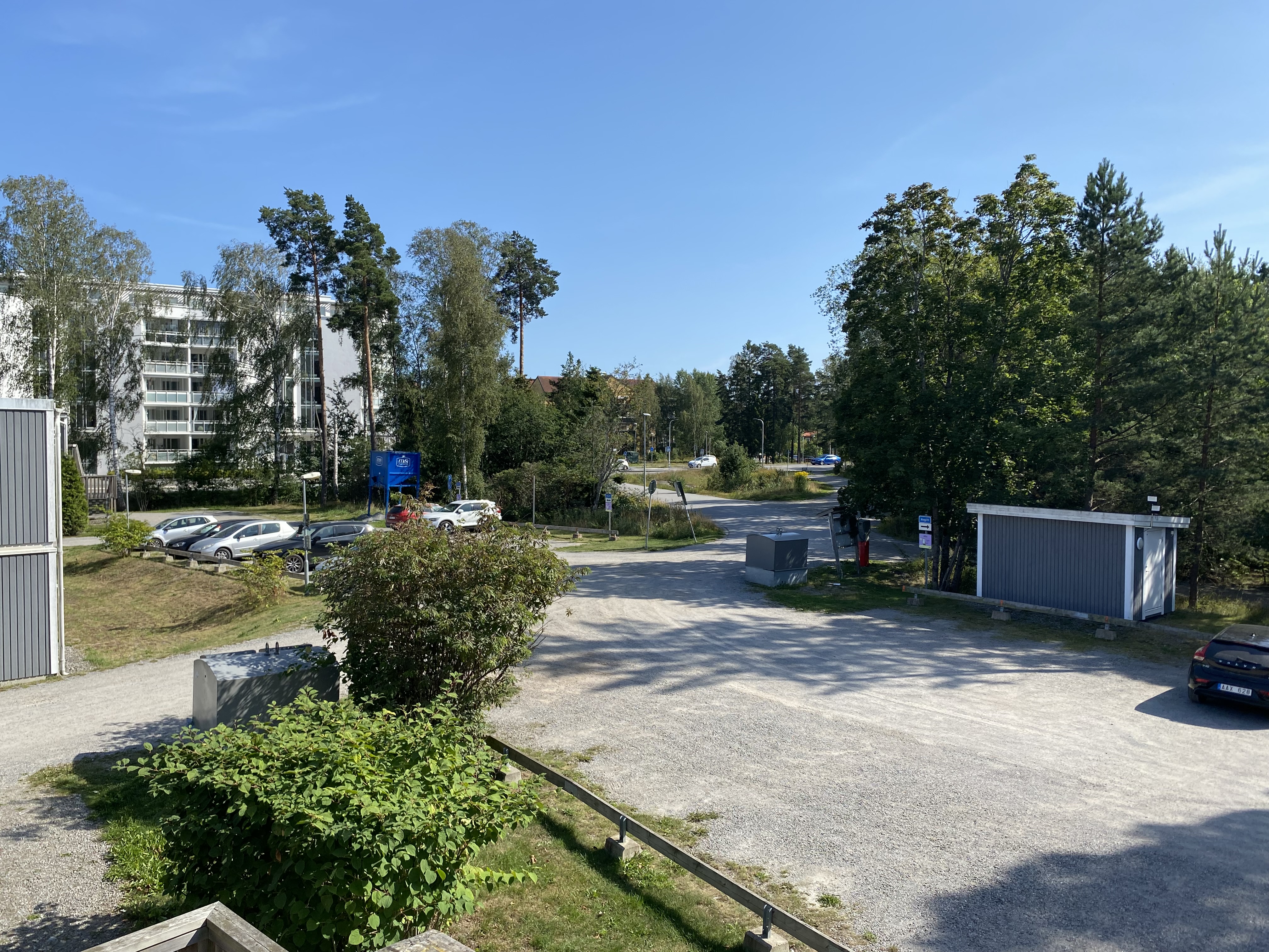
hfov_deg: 67.3
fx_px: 953
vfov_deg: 53.1
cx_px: 634
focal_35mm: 26
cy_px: 476
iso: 32
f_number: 1.8
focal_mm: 4.25
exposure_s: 1/2222
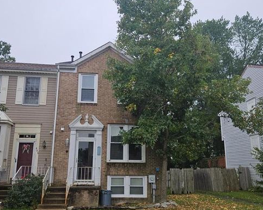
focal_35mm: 31
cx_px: 131
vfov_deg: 46.9
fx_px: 241
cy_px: 123
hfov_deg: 57.2
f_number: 1.8
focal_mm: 5.4
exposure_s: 1/461
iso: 25
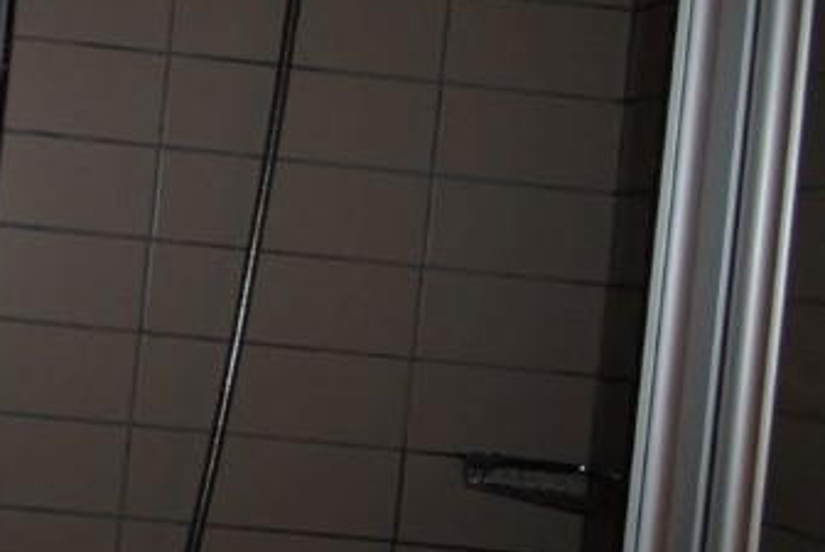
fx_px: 1350
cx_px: -109
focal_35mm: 59
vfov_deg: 23.1
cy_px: 248
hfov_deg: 30.1
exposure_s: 1/60
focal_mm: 11.5
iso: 200
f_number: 3.5
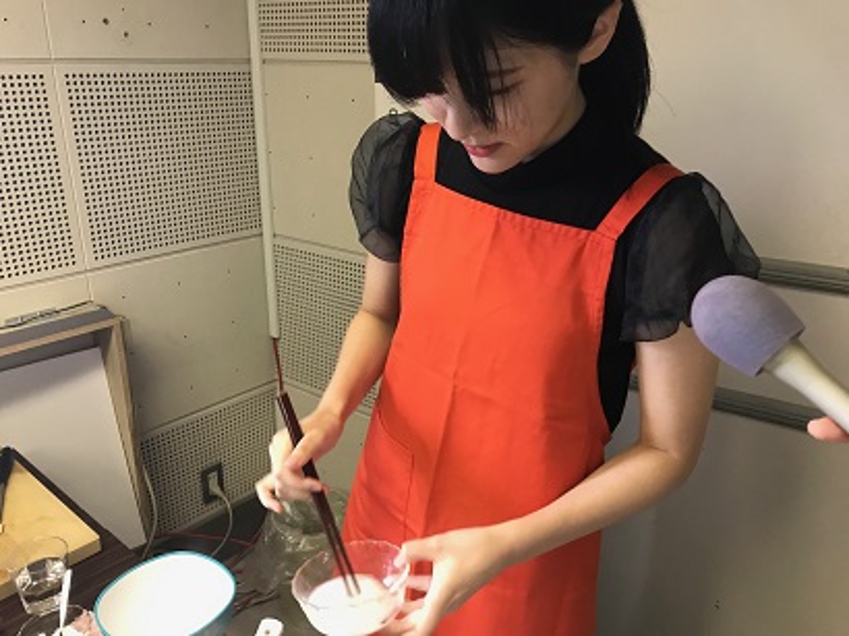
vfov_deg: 49.7
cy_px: 318
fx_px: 686
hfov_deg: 63.5
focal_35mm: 28
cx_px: 424
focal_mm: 3.99
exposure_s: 1/17
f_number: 1.8
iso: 50
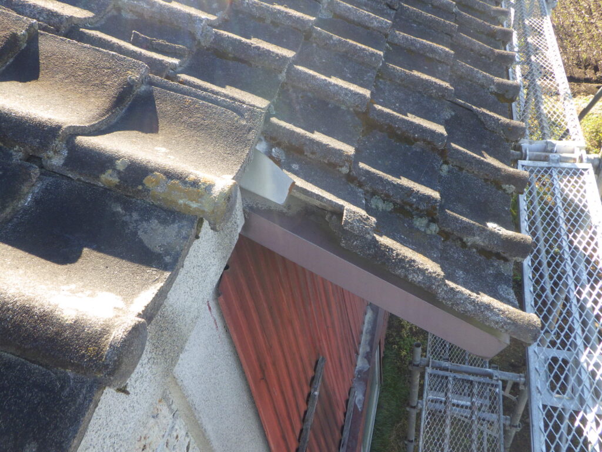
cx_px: 301
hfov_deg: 63.4
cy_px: 226
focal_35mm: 28
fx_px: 487
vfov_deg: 49.7
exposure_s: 1/100
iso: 125
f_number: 4.2
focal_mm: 5
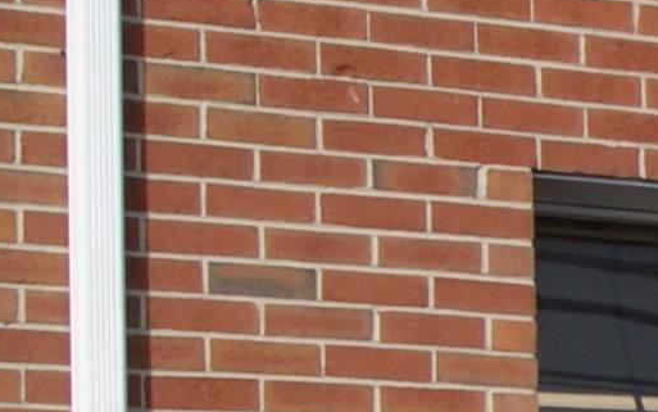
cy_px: 751
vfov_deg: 5.1
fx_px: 4556
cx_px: 2122
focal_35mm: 254
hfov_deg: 7.2
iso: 100
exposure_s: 1/125
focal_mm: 22
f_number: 10
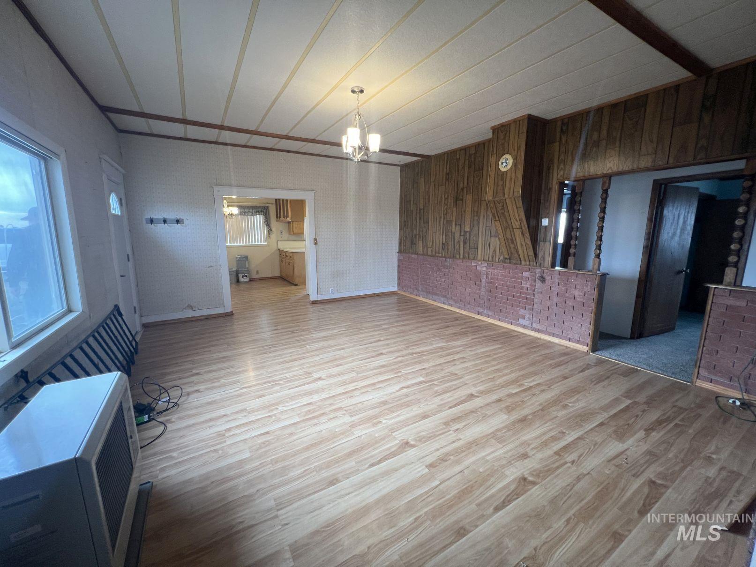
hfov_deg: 106.2
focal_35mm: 13
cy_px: 284
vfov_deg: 89.9
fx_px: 284
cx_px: 378
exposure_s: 1/60
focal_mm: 1.57
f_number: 1.8
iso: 160
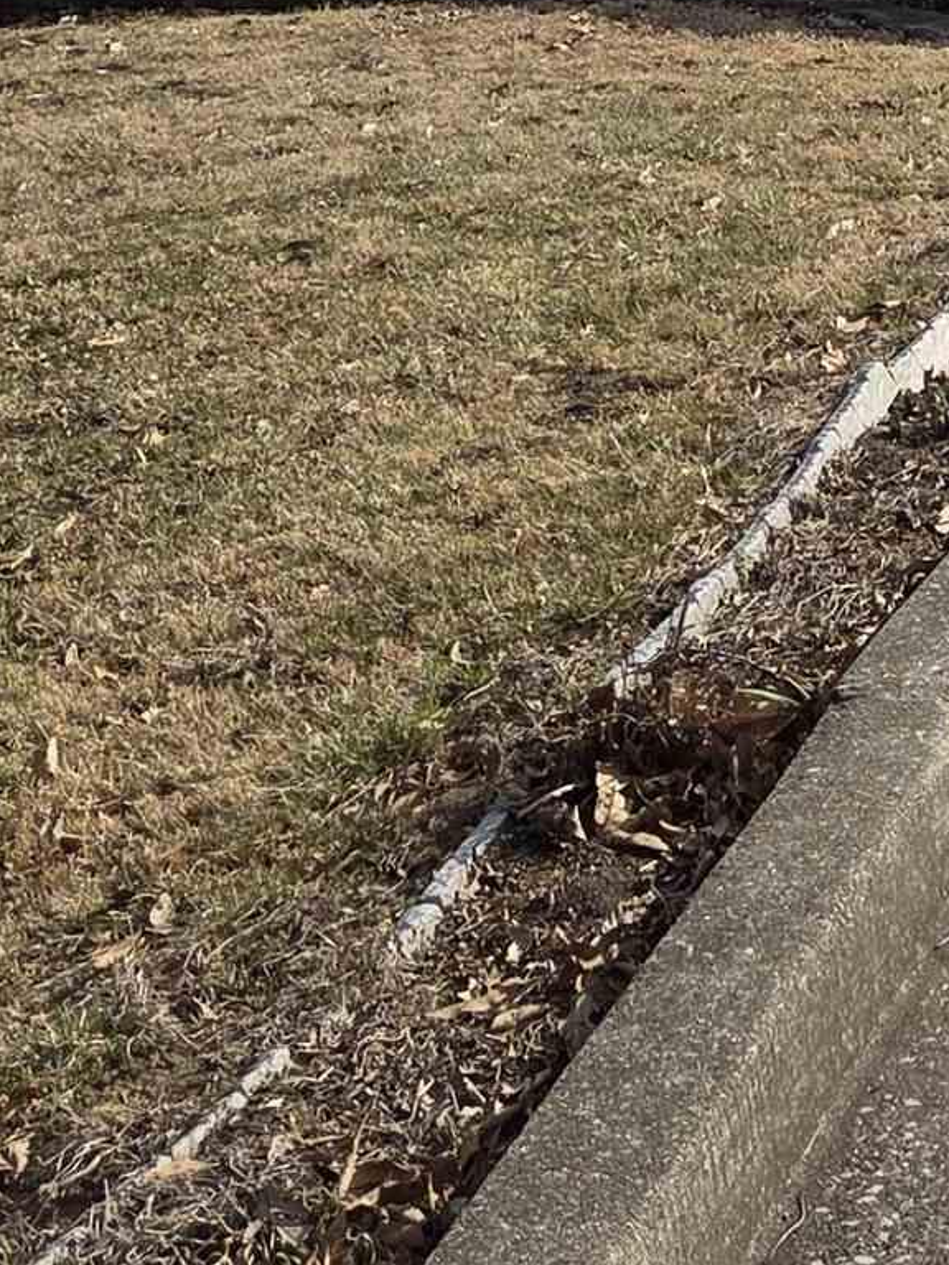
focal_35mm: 92
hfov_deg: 15.5
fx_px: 3363
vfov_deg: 19.5
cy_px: -420
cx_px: 1147
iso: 80
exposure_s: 1/6412
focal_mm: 5.4
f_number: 1.8
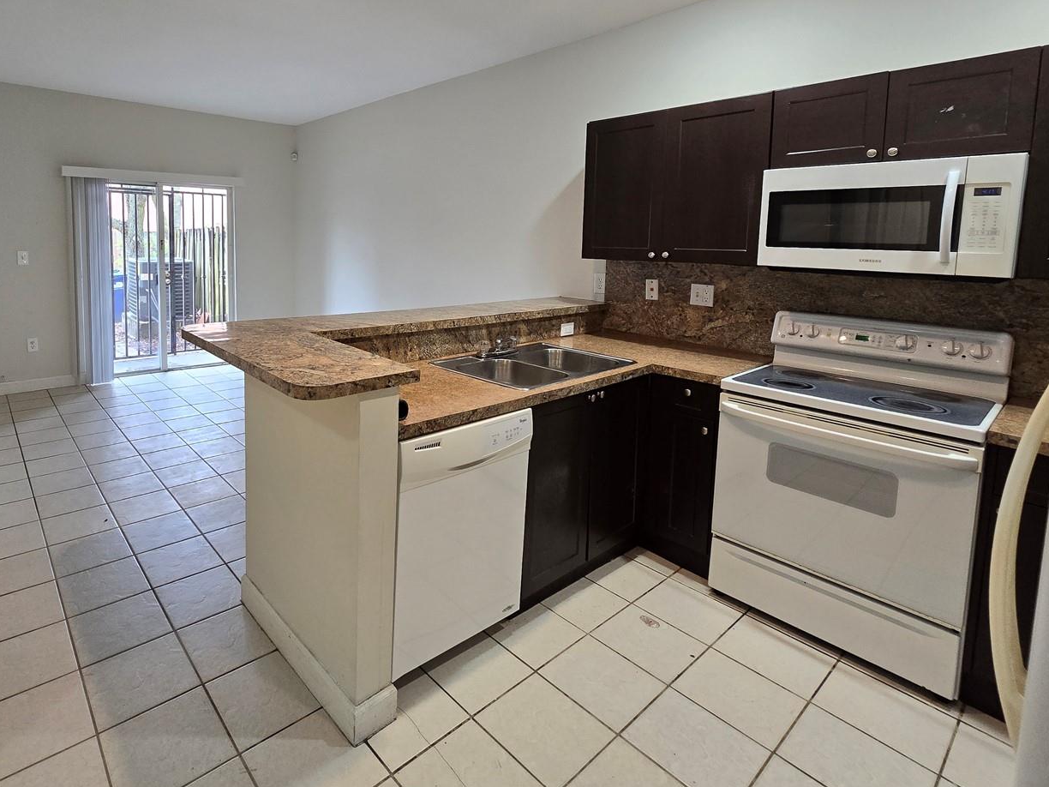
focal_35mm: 17
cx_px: 406
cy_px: 280
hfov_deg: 89.5
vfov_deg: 73.1
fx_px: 515
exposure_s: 1/60
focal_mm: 2.2
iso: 200
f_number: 2.2
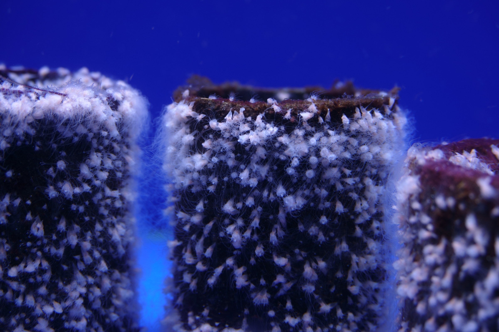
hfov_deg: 28.1
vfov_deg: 18.9
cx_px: 250
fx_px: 998
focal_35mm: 72
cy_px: 166
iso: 64
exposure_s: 1/3
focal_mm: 26.42
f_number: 3.5
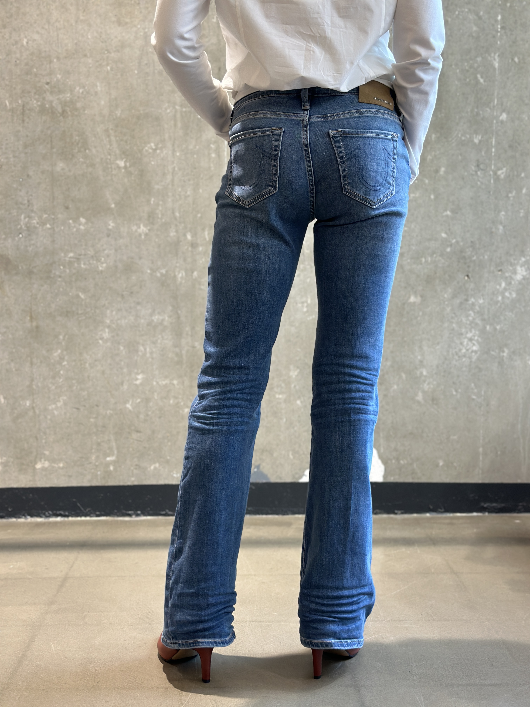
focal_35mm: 48
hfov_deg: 30.3
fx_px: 980
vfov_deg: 39.7
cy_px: 354
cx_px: 265
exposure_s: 1/100
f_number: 1.78
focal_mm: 6.86
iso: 160
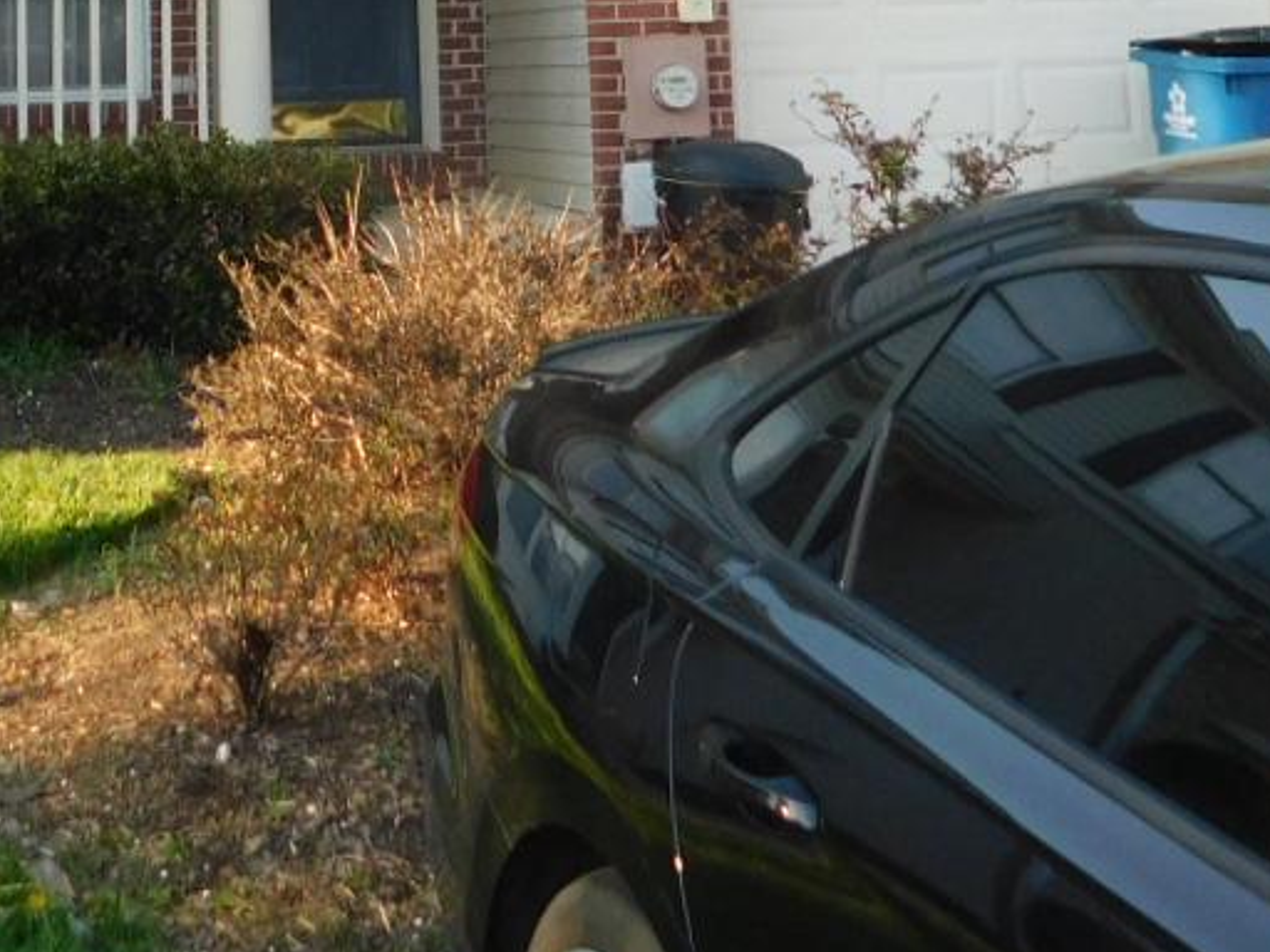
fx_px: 2752
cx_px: 392
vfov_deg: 17.6
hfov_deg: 25.8
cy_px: -471
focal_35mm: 75
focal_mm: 4.1
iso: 125
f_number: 3
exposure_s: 1/250
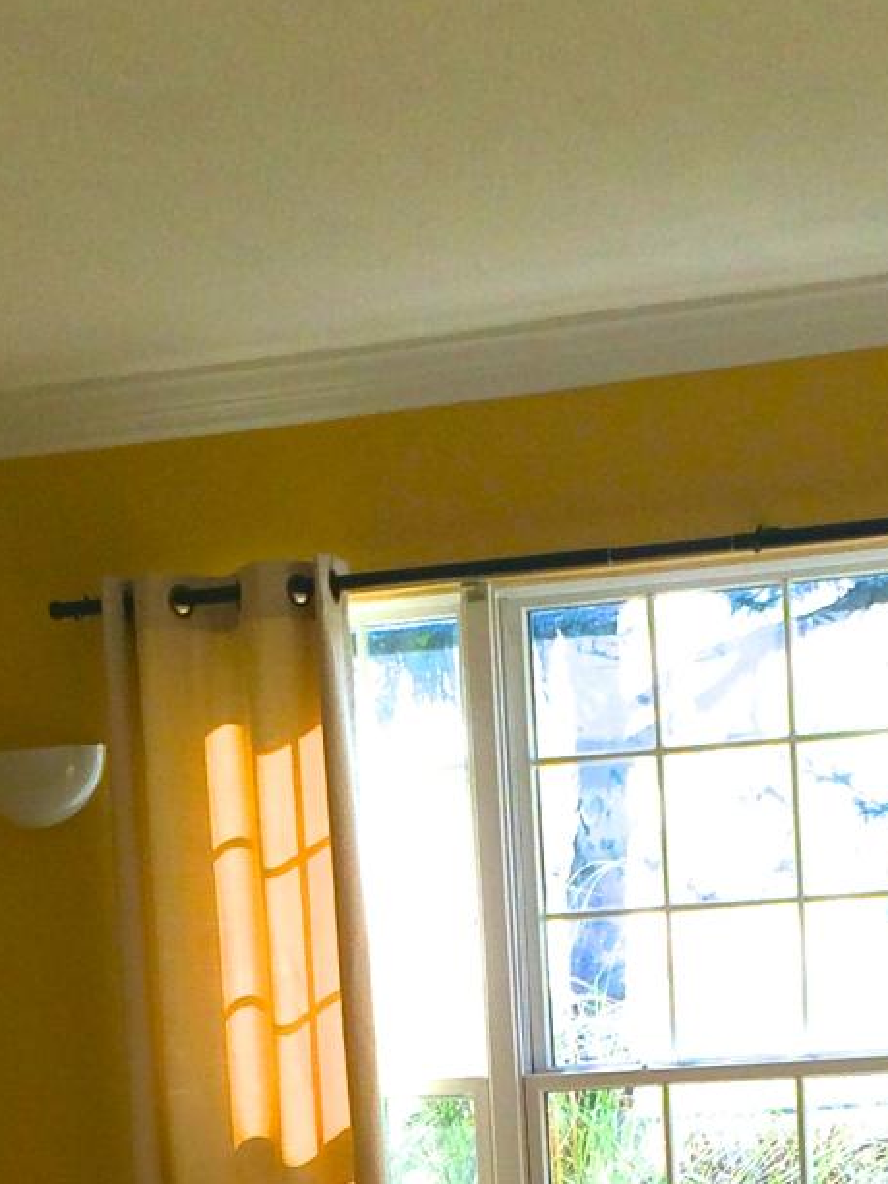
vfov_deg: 18.7
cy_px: 1513
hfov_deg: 15.1
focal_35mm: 98
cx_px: 449
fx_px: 3352
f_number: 2.2
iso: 32
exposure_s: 1/760
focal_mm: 4.12
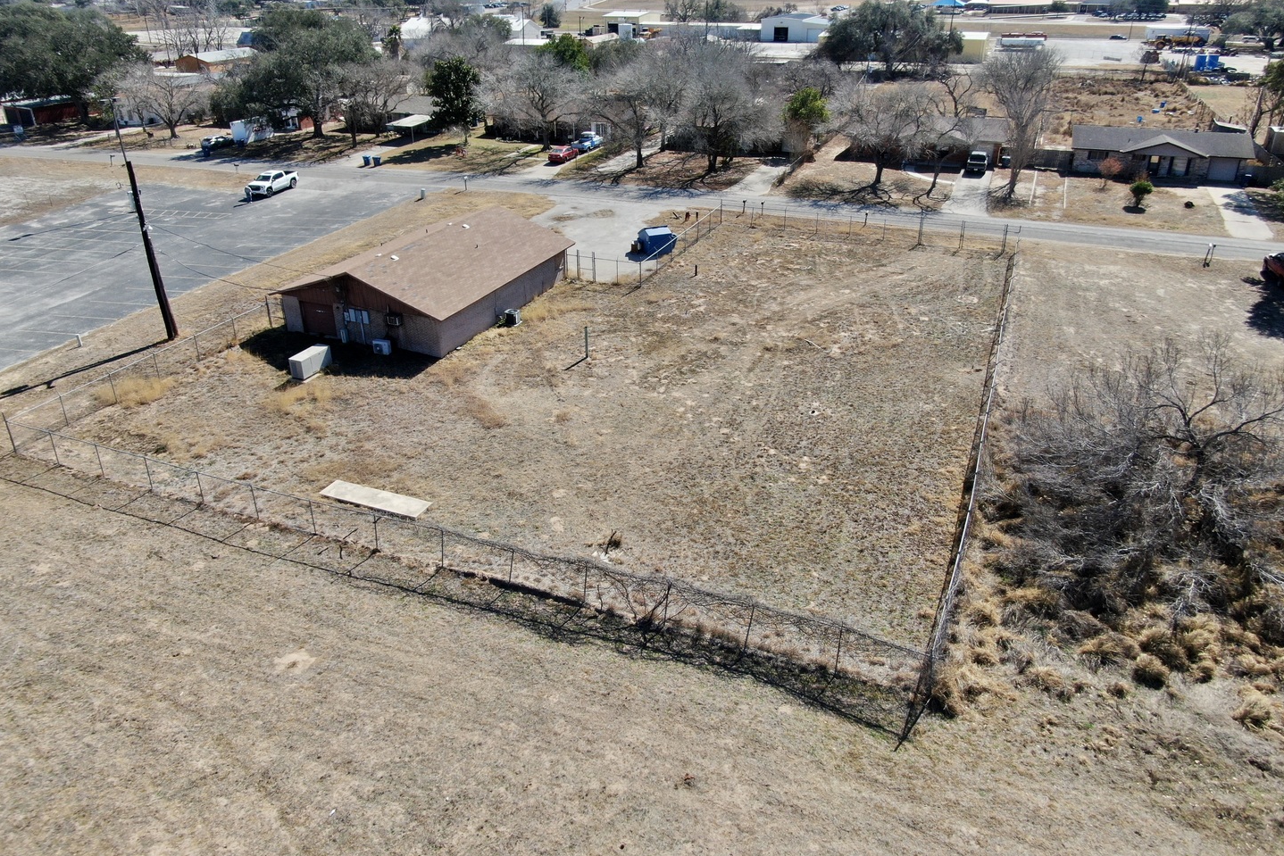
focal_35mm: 25
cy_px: 403
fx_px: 892
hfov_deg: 71.5
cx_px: 642
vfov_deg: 51.3
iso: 100
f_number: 2.8
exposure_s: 1/1000
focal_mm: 4.39
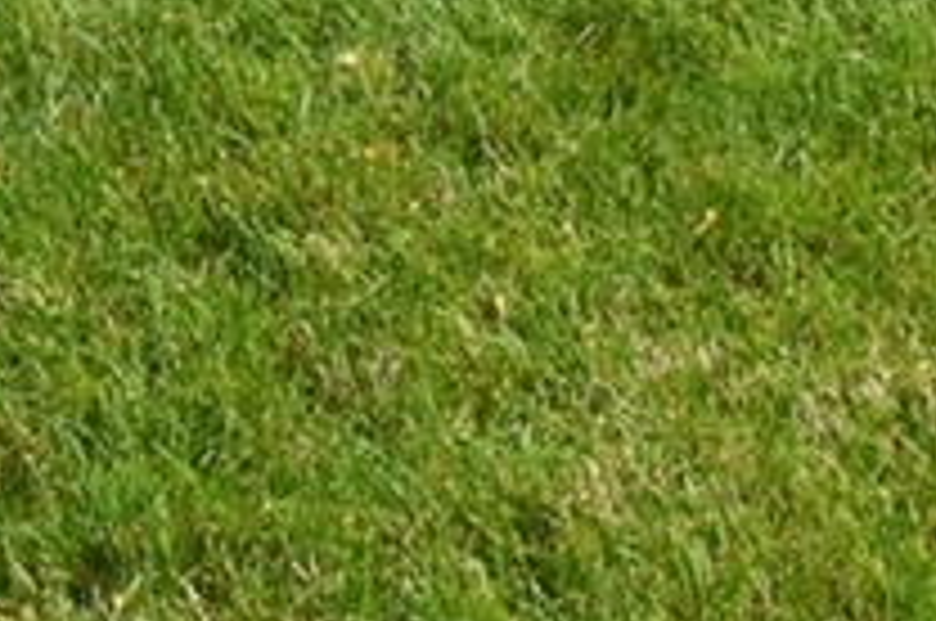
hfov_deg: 17.4
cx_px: 698
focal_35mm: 117
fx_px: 3037
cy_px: -1580
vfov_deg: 8.4
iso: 200
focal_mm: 10
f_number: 9.5
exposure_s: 1/350
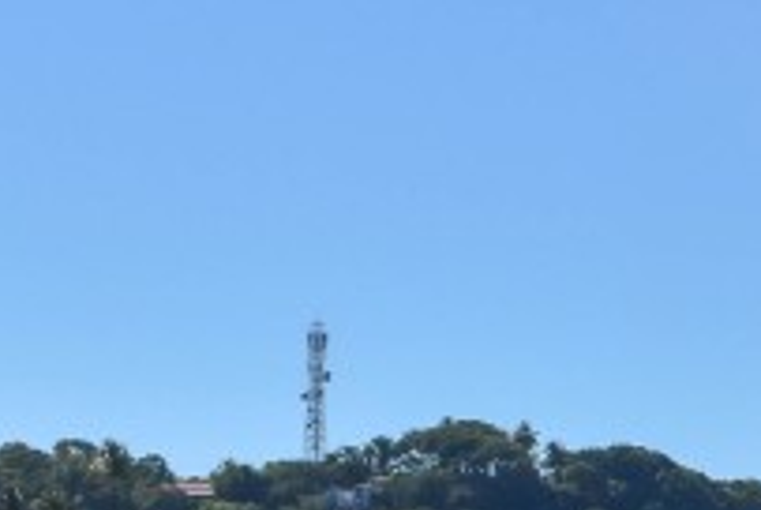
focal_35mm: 223
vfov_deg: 6.2
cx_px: 1271
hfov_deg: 8.9
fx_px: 4721
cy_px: 386
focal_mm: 28
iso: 400
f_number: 8
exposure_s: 1/2000
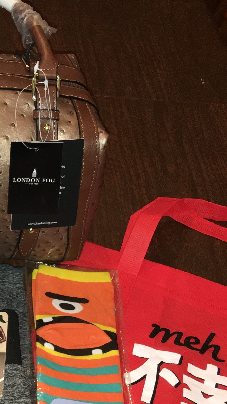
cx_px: -75
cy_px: 285
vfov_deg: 27.6
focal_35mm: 76
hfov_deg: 15.1
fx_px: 813
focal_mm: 4.15
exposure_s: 1/16
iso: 64
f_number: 2.2
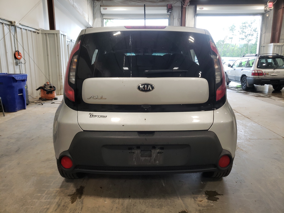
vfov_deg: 53.1
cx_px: 142
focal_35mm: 26
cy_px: 106
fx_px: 213
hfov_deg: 67.3
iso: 71
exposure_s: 1/60.2
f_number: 1.5
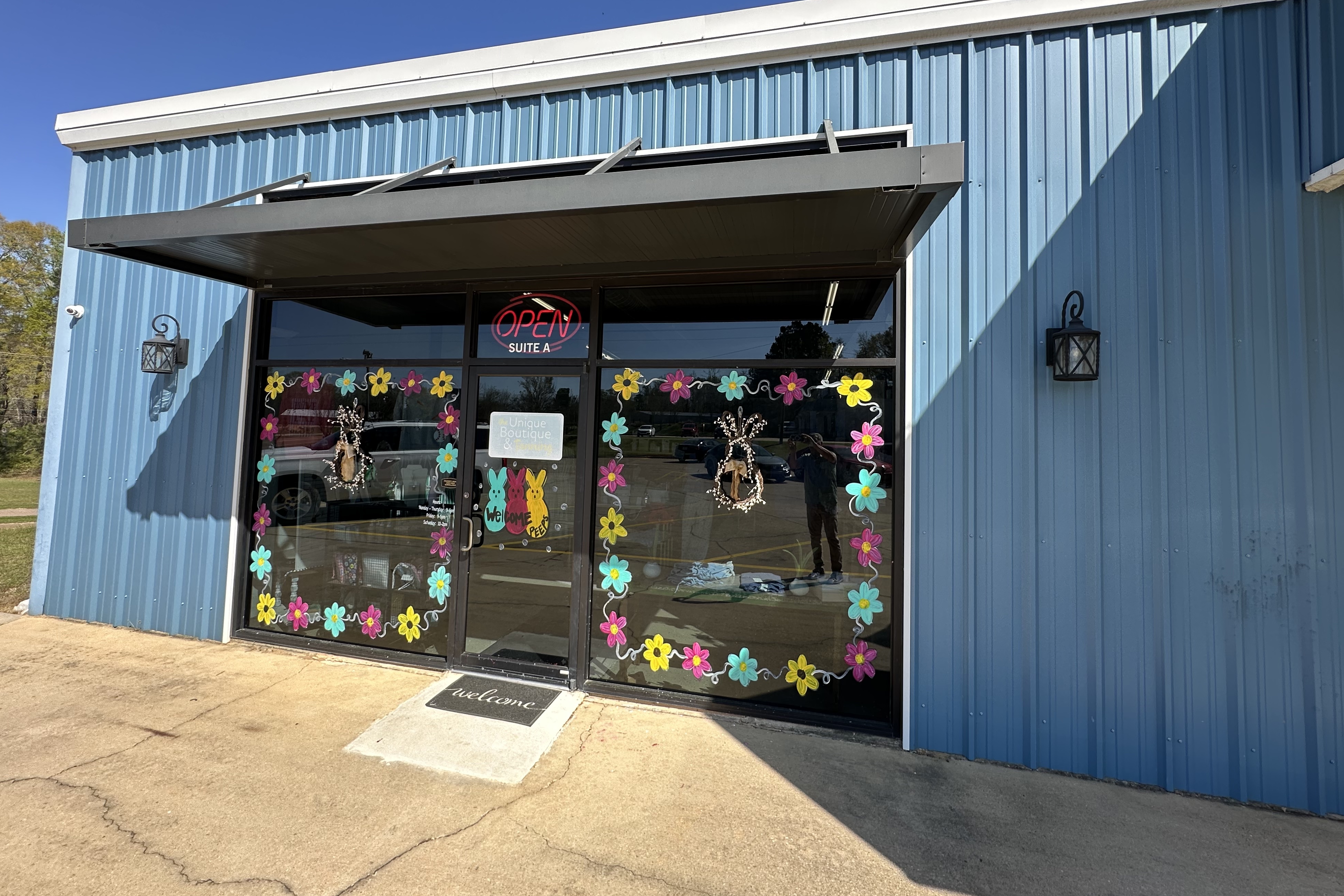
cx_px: 657
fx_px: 560
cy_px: 402
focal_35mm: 15
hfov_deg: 100.4
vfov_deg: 77.1
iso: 40
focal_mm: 2.22
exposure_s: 1/415
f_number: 2.2
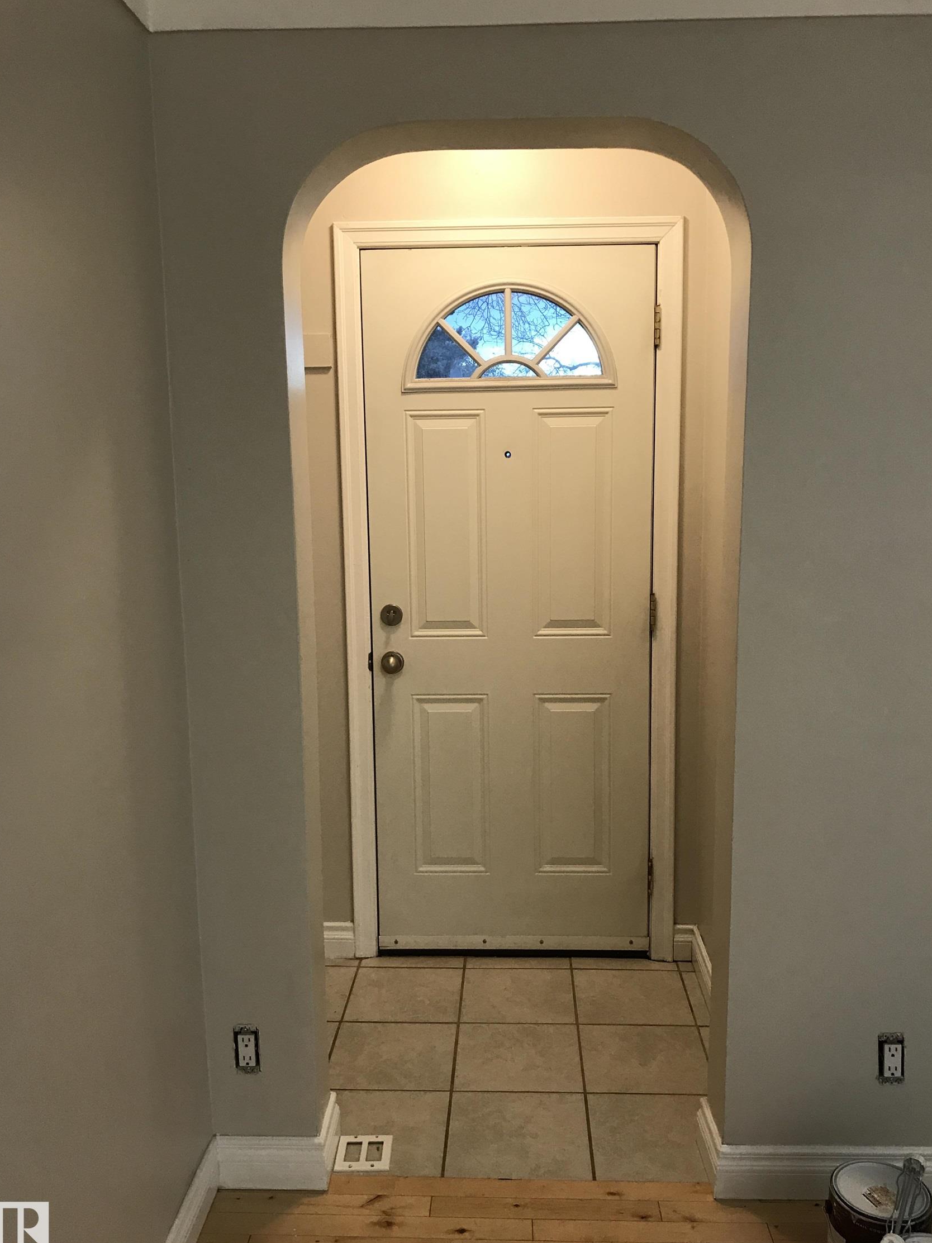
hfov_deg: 48.2
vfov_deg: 61.7
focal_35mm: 29
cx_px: 475
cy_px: 634
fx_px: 1041
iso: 40
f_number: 1.8
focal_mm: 3.99
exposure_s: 1/20
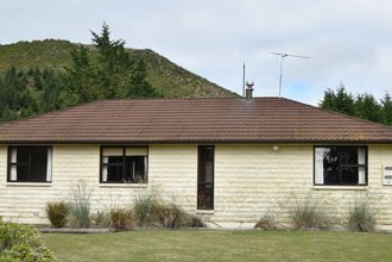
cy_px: 173
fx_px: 512
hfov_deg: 41.9
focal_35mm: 47
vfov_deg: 28.5
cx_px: 207
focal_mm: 22
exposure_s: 1/400
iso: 200
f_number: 9
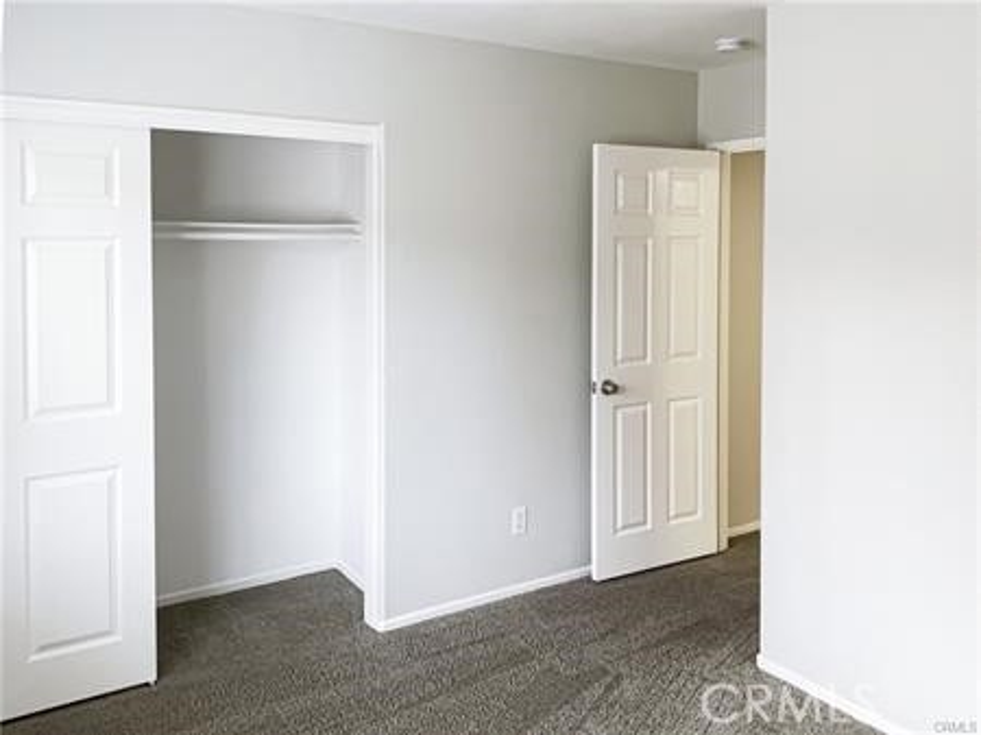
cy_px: 368
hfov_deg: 61.7
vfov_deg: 48.2
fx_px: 821
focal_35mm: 29
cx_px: 490
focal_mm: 3
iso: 64
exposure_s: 1/122
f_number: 1.8
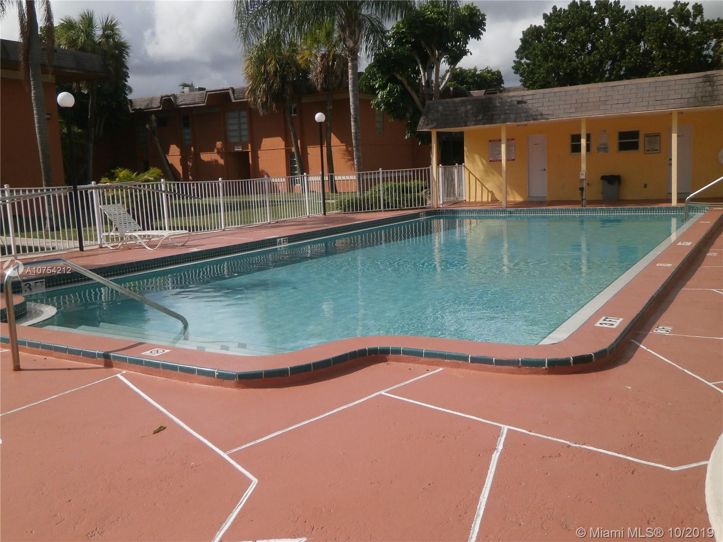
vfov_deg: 45.4
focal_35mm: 31
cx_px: 362
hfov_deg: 58.4
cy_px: 271
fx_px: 647
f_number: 8.3
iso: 100
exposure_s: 1/400
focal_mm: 5.5
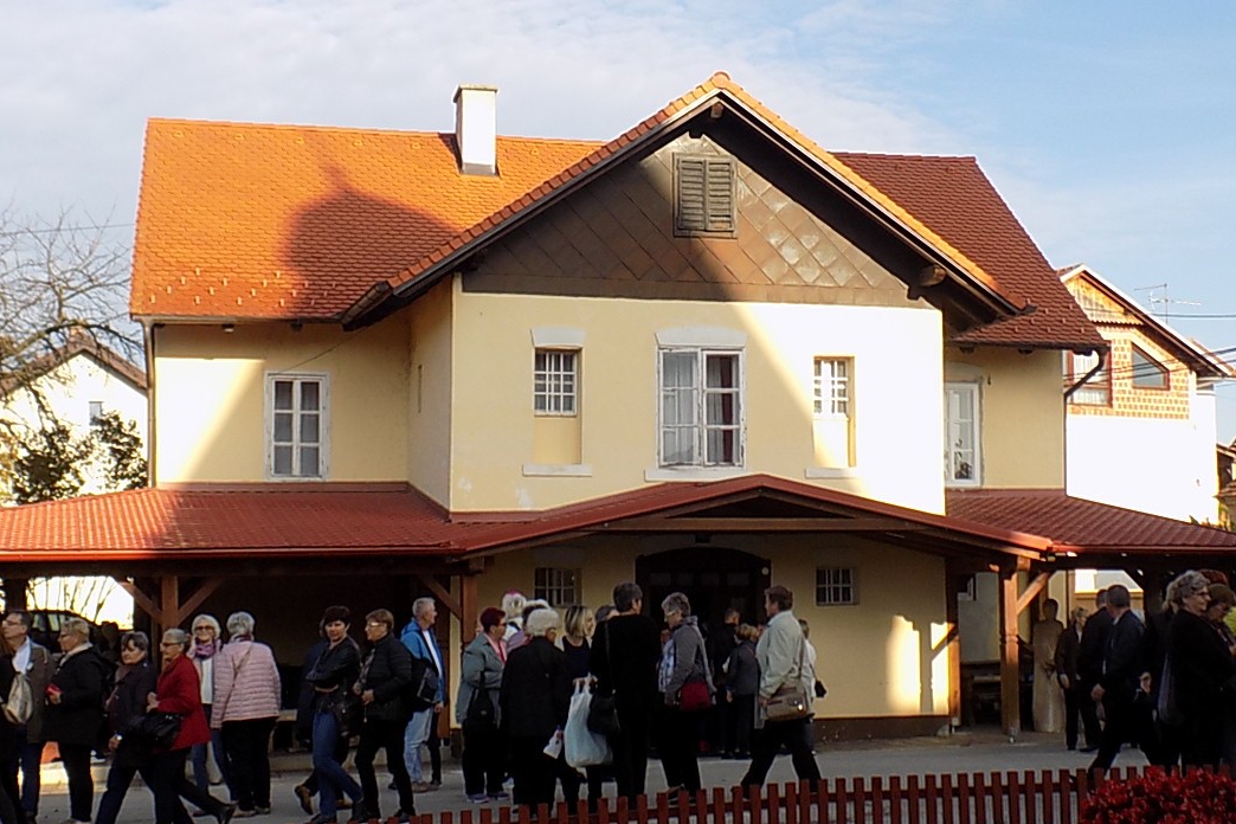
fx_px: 2026
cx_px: 696
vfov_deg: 23.0
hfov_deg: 33.9
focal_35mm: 59
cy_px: 446
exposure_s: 1/500
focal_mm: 6.6
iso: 80
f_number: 3.5
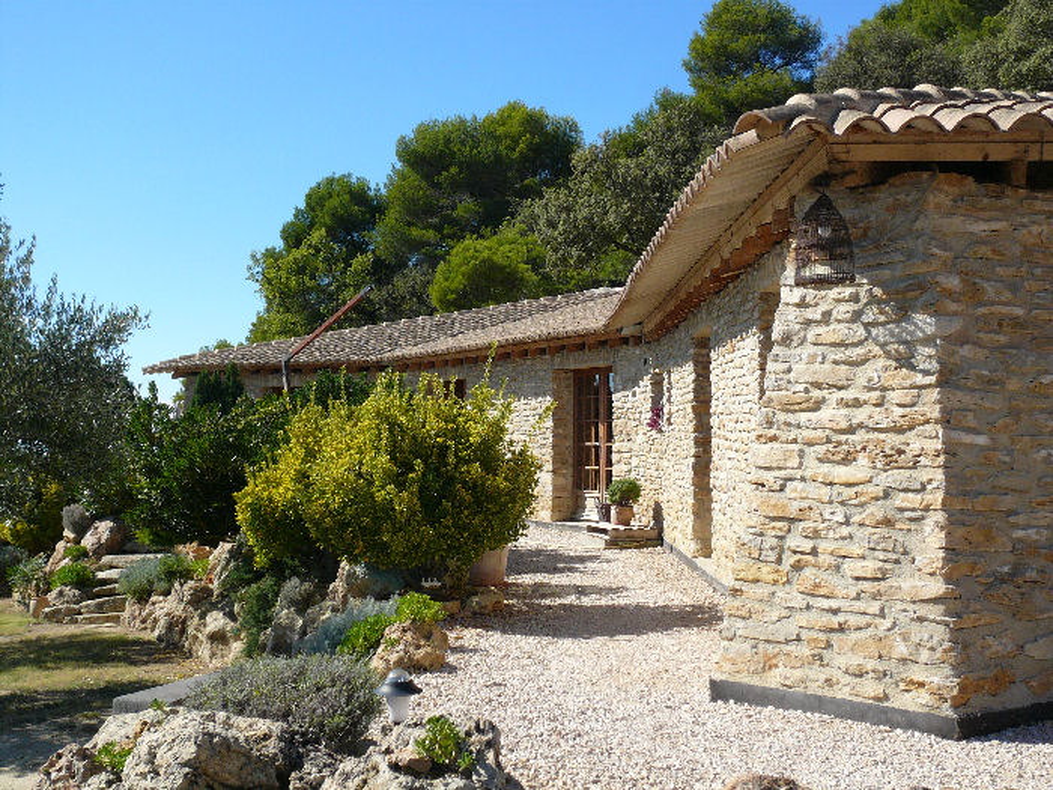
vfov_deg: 34.3
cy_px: 395
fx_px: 1278
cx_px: 526
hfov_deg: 44.8
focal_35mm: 42
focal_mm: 6.9
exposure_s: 1/160
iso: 100
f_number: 10
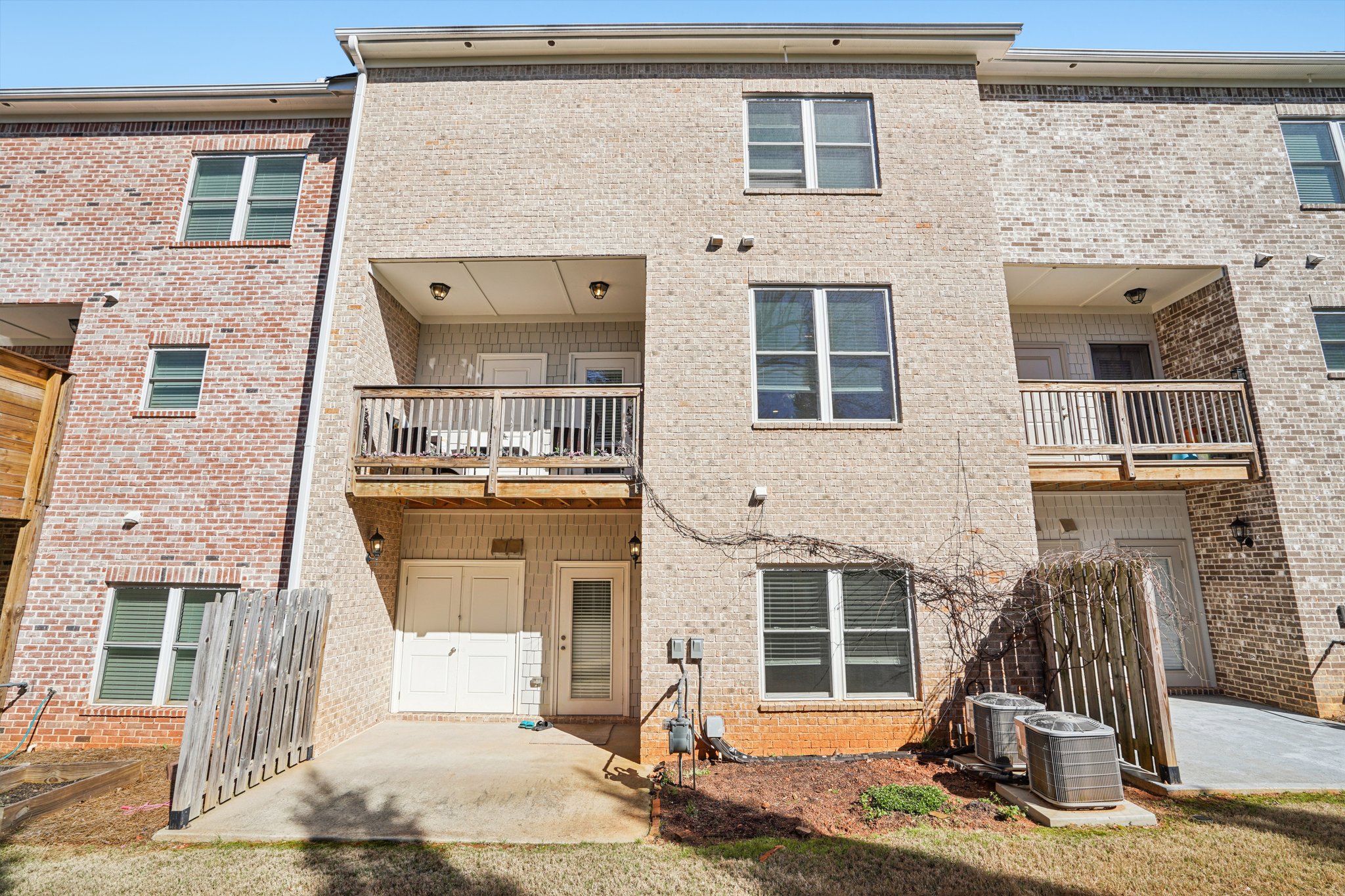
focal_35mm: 16
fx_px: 598
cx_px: 672
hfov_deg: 96.7
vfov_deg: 73.7
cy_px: 448
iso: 100
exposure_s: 1/200
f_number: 9
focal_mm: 16
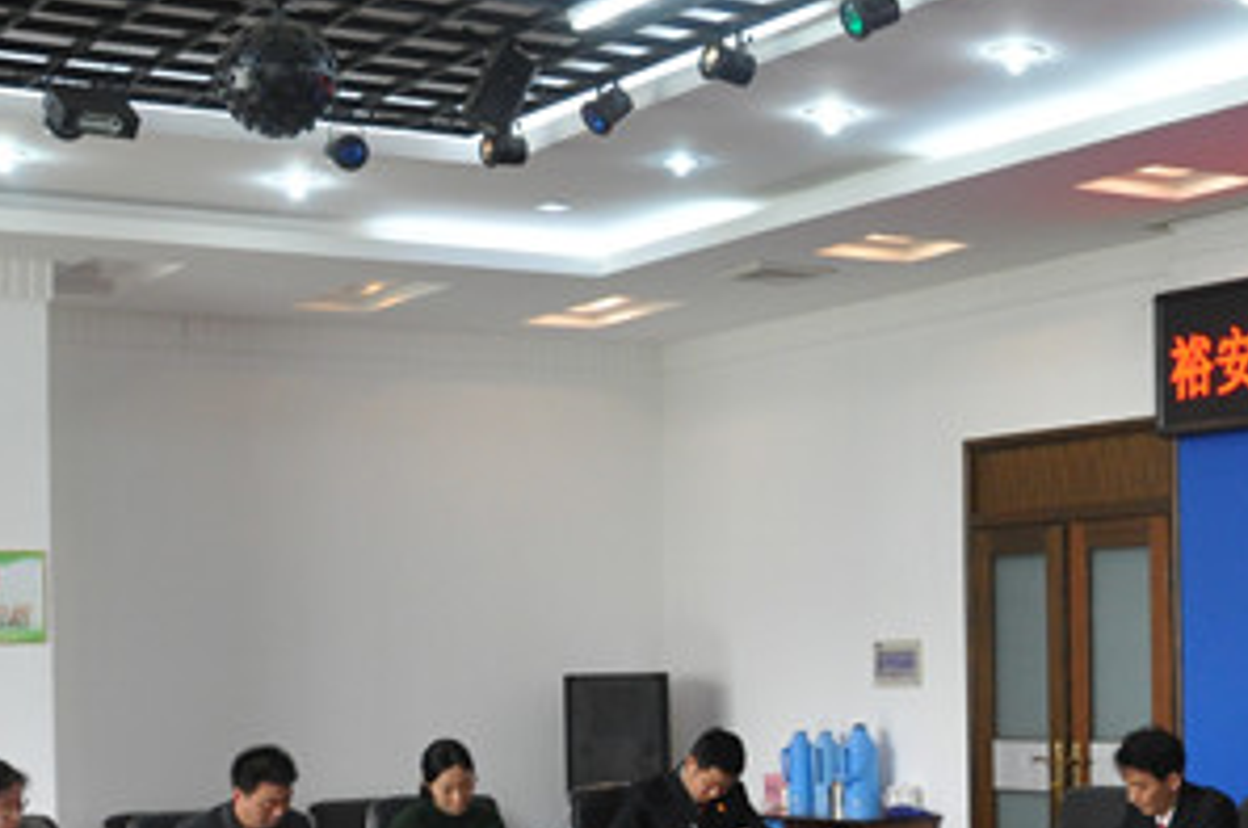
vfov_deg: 18.9
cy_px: 660
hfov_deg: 27.0
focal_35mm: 71
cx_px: 1227
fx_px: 2457
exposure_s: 1/50
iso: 800
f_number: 7.1
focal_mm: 18
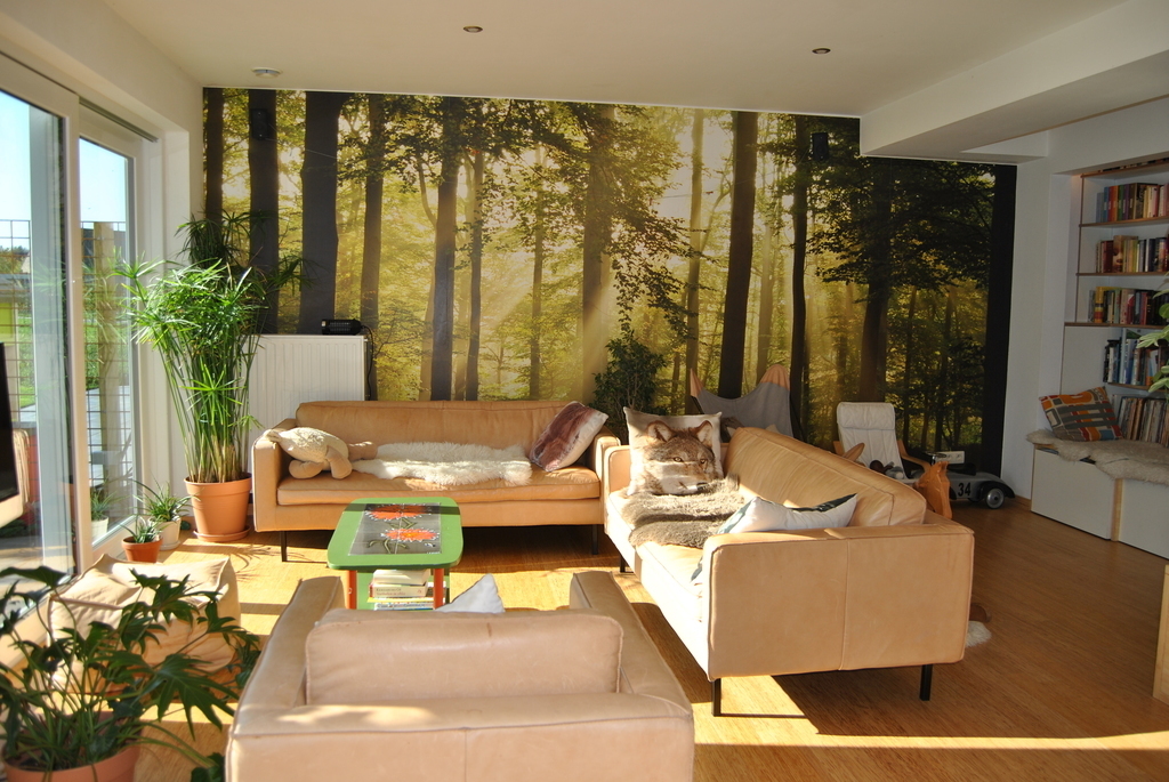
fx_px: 878
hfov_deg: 67.3
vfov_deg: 48.0
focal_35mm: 27
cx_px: 584
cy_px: 391
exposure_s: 1/200
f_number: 4
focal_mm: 18
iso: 100
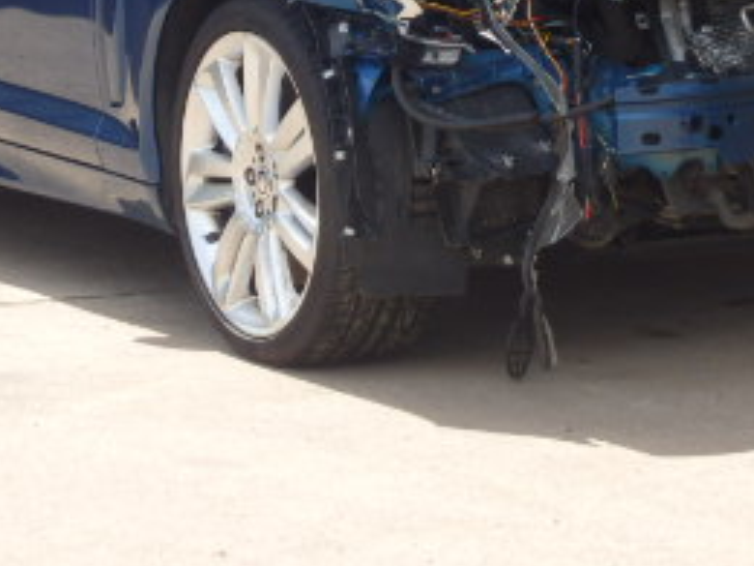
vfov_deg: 5.8
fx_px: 5533
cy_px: -107
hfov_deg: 7.8
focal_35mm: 254
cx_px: 394
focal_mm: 18.5
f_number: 5
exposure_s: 1/250
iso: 125
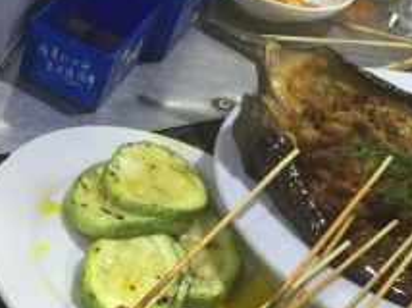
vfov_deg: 15.2
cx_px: -15
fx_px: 1129
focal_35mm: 95
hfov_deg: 19.9
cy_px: 324
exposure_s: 1/33
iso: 125
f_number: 2.2
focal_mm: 4.15
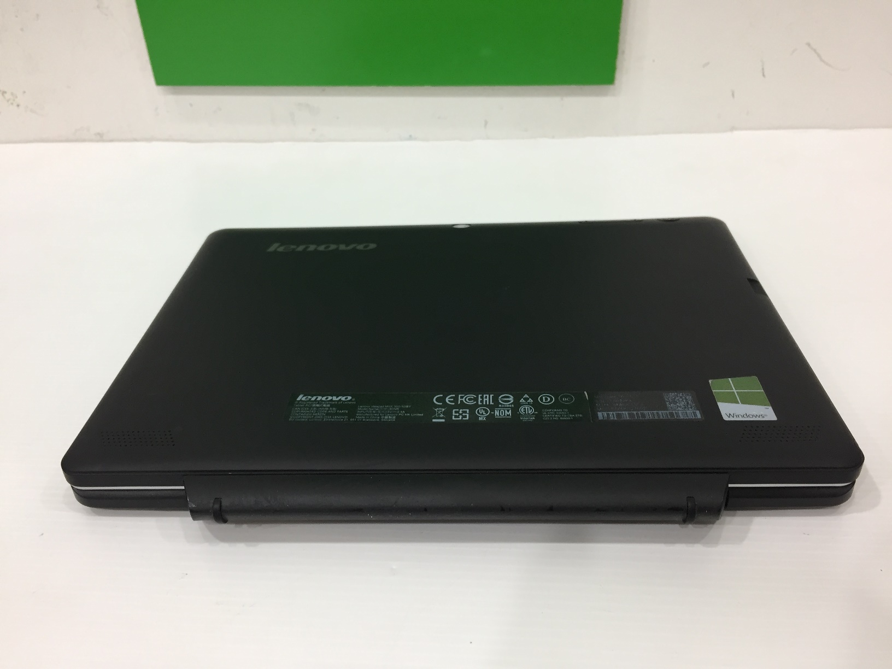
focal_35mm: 29
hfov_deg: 61.7
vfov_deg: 48.2
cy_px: 334
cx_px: 446
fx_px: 747
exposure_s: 1/33
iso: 100
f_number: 2.2
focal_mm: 4.15
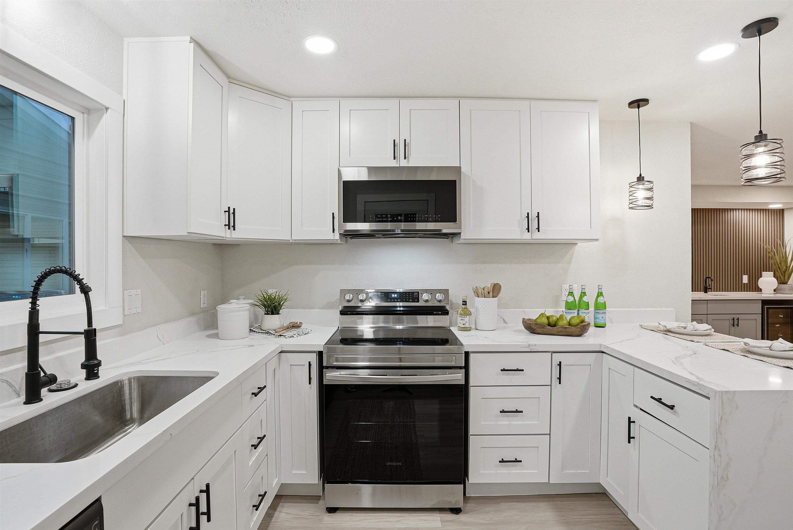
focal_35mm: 16
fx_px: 353
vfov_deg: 73.8
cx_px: 396
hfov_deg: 96.7
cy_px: 265
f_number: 8
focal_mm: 16
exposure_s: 1/200
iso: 250
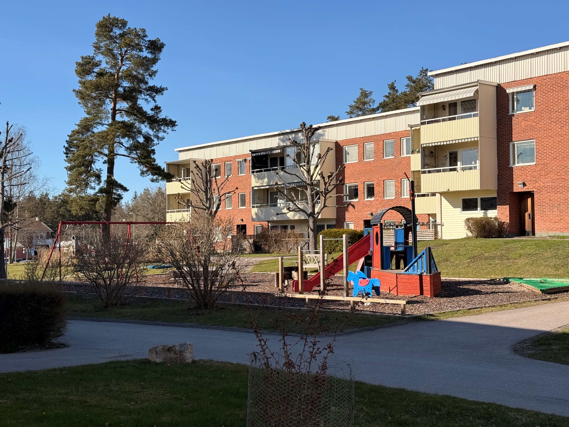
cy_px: 214
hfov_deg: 39.7
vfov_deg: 30.3
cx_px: 284
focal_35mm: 48
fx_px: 789
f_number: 1.78
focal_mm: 6.76
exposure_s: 1/3891
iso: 64
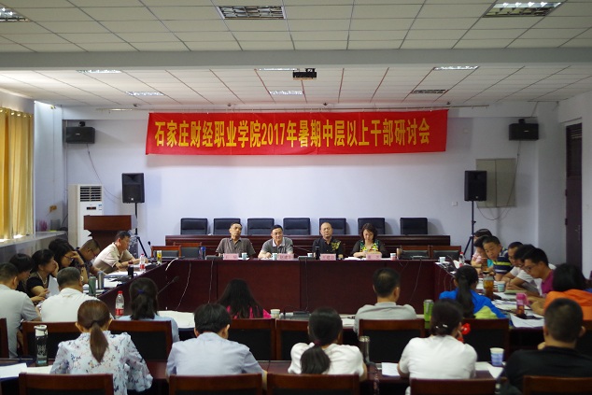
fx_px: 806
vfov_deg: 27.5
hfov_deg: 40.3
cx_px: 296
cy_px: 198
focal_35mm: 49
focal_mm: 32.5
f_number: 4
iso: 1600
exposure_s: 1/25
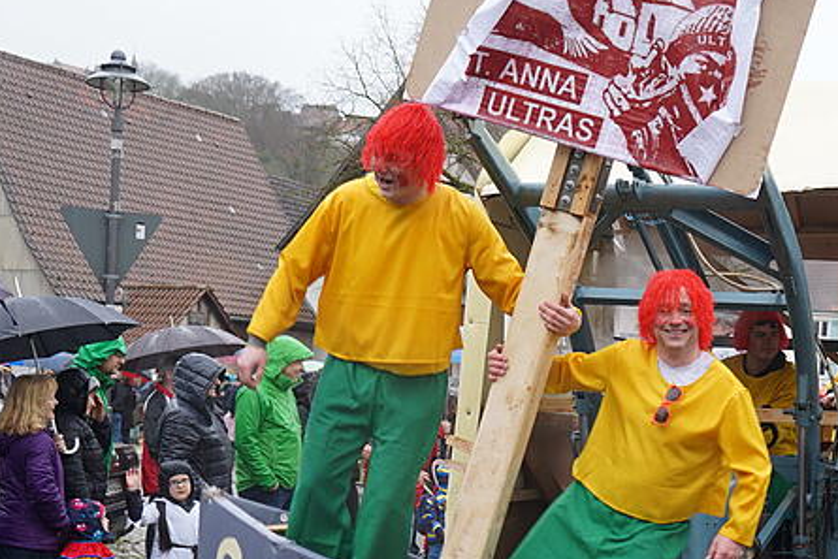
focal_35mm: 59
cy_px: 443
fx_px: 1374
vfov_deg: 22.7
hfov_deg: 33.2
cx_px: 636
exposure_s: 1/60
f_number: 4
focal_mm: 28
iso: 200
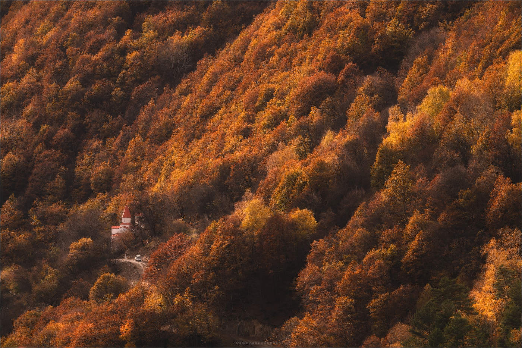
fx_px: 5509
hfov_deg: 5.4
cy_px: 174
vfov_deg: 3.6
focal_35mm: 380
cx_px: 261
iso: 200
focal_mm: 380
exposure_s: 1/250
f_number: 10
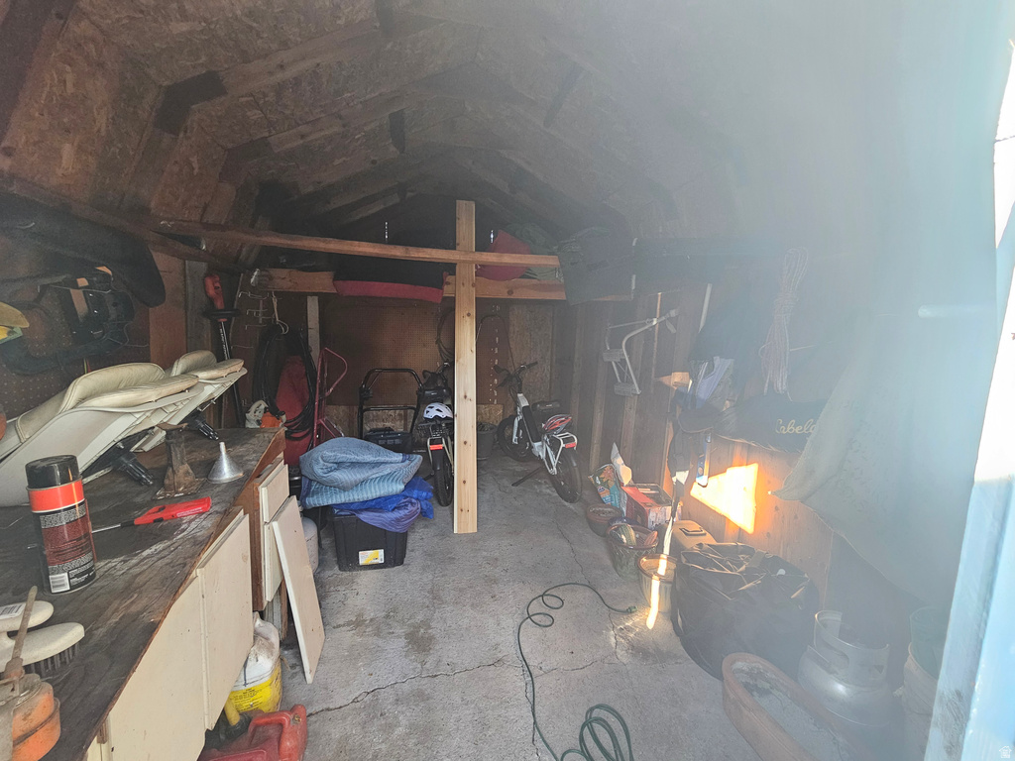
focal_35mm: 13
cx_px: 508
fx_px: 381
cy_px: 380
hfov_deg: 106.2
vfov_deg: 89.9
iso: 200
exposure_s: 1/60
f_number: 2.2
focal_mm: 2.2
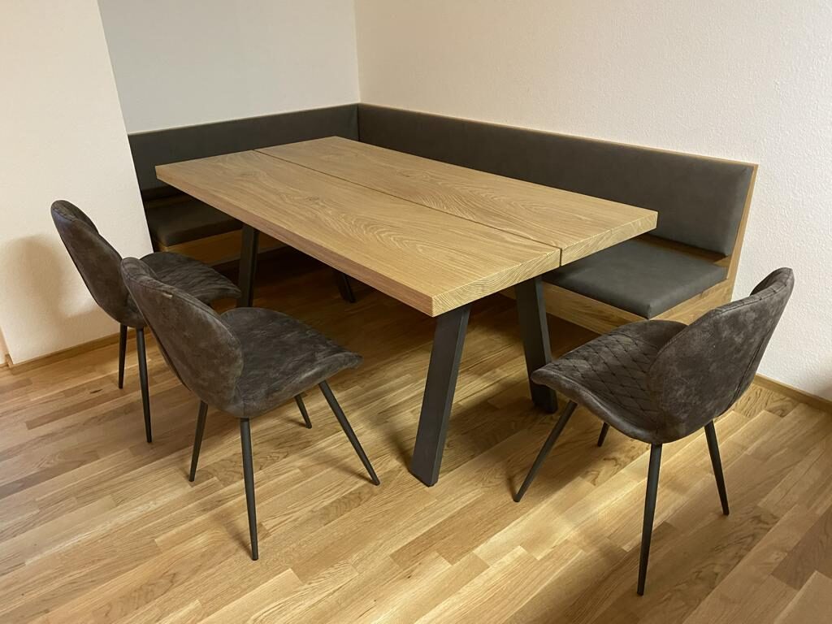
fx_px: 625
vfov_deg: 53.1
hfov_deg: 67.3
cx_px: 416
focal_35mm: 26
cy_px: 312
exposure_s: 1/33
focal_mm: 4.25
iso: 400
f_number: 1.8
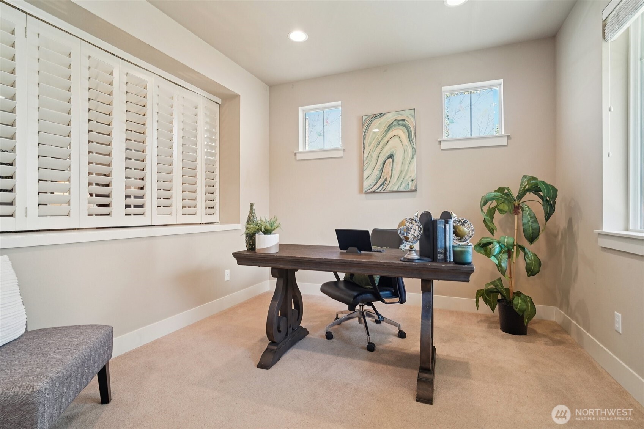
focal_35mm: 16
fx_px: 286
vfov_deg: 73.7
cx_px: 322
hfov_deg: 96.7
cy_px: 214
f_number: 8
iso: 1600
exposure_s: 1/25
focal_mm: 16
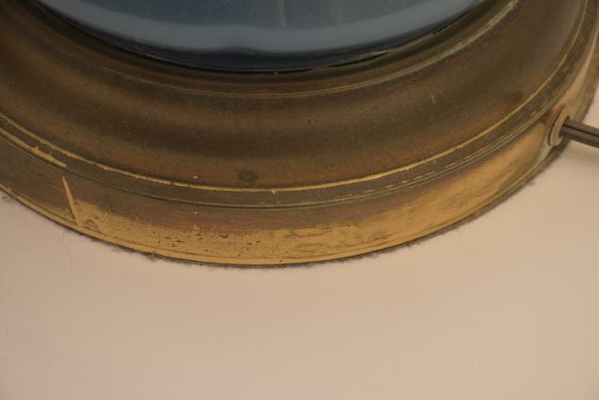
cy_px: 200
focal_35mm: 142
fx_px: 2373
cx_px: 300
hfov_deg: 14.4
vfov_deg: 9.6
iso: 200
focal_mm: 95
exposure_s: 1/160
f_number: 8
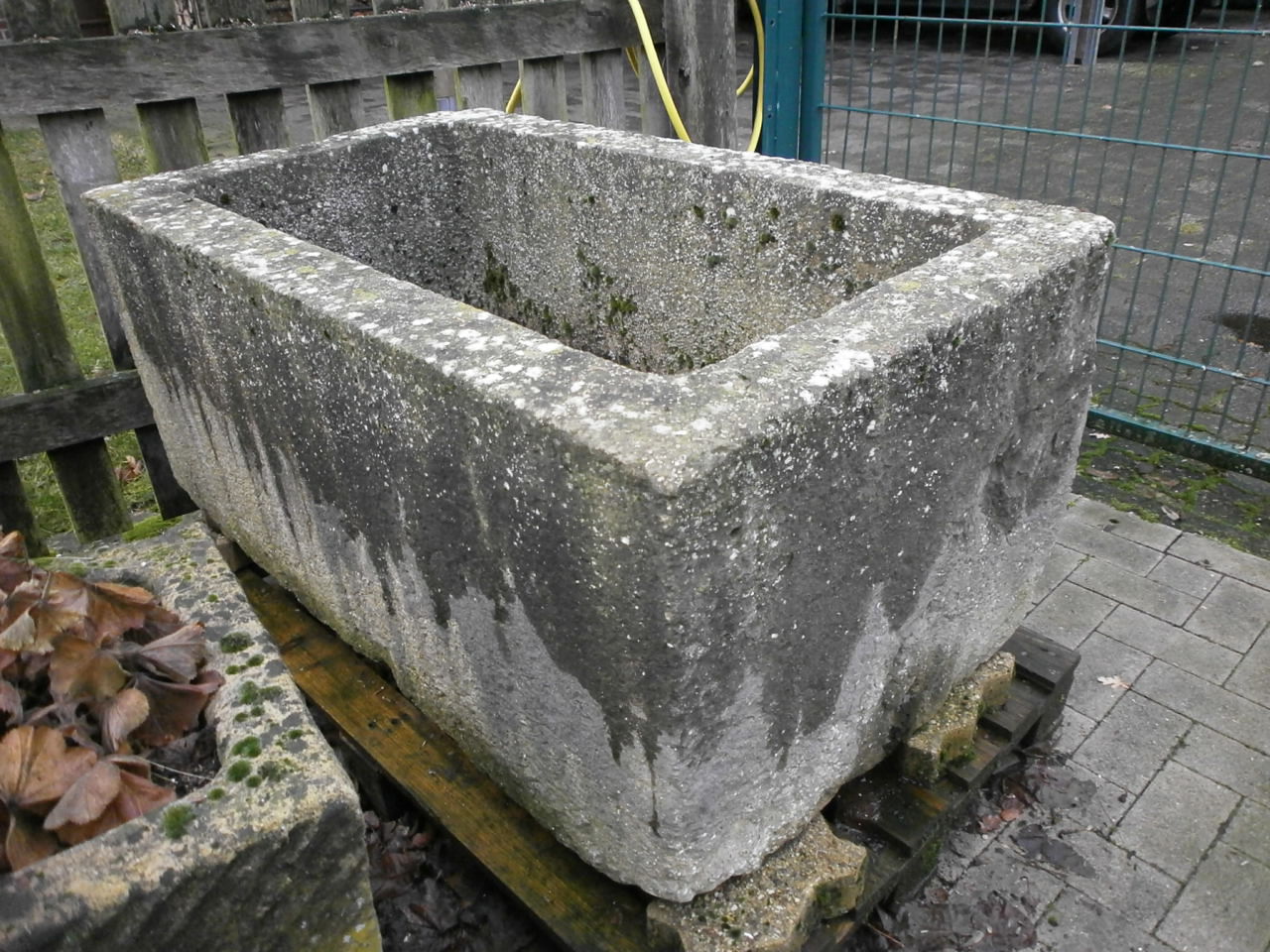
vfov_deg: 51.4
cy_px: 476
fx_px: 991
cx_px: 635
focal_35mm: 27
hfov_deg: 65.3
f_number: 2.9
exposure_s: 1/250
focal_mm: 4.8
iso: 400
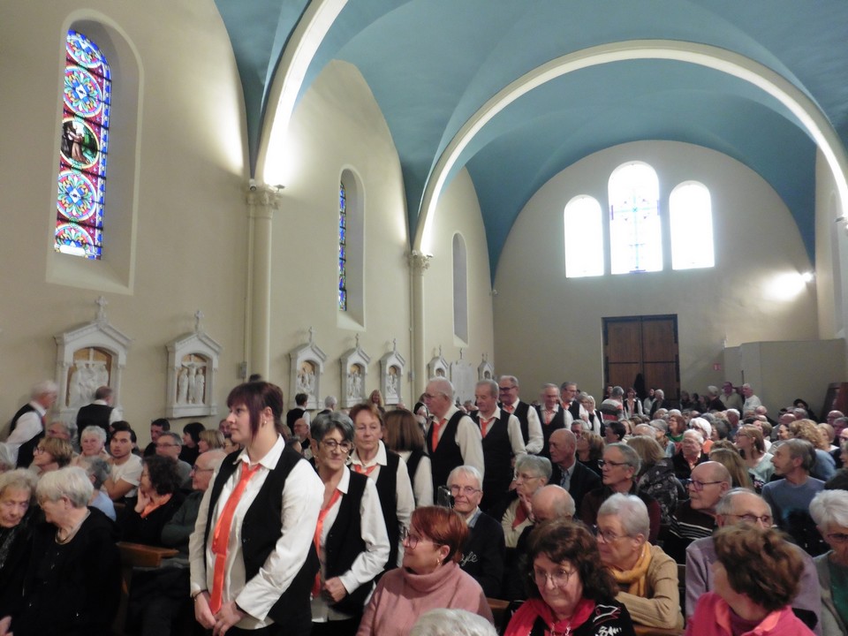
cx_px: 424
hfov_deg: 71.6
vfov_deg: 56.8
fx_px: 588
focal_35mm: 24
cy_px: 318
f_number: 3.3
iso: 400
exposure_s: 1/13
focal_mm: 4.3
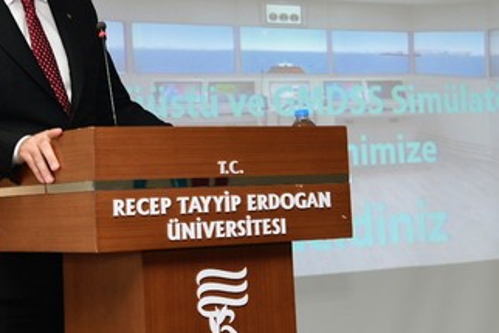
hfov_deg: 20.2
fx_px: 1401
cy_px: -1
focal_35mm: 101
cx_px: 195
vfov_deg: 13.4
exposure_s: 1/60
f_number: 4.5
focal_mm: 44
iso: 1000
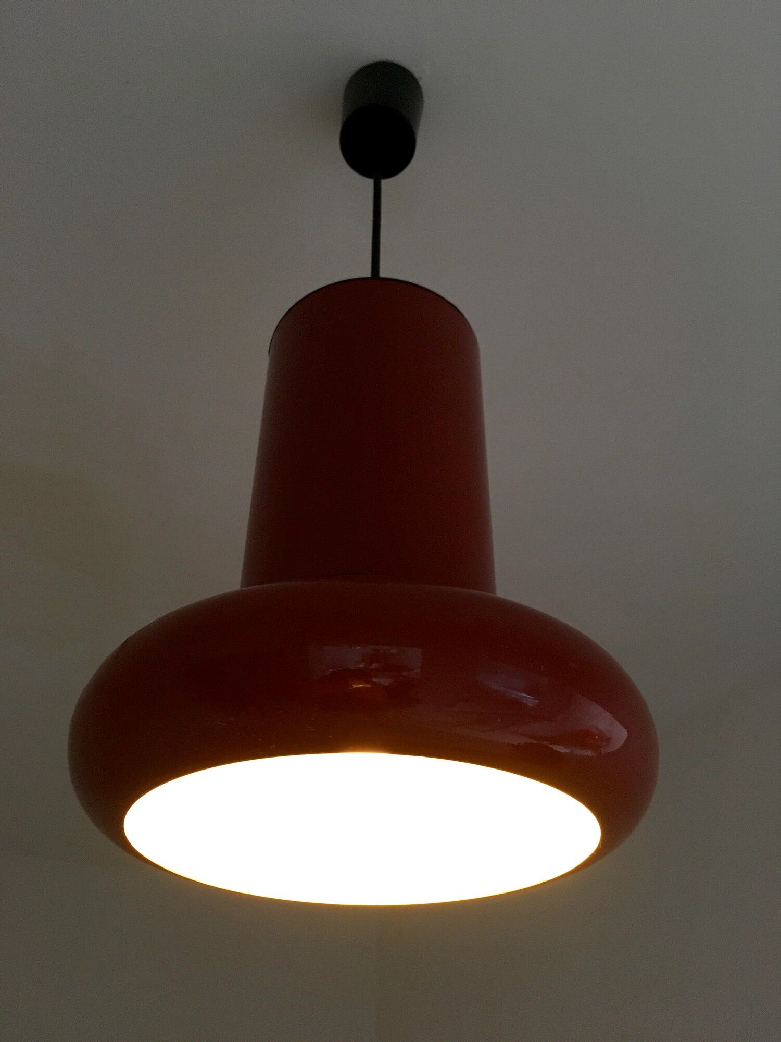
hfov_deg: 48.2
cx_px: 390
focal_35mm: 29
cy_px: 521
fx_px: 872
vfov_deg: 61.7
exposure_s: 1/33
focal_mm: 4.15
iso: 200
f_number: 2.2
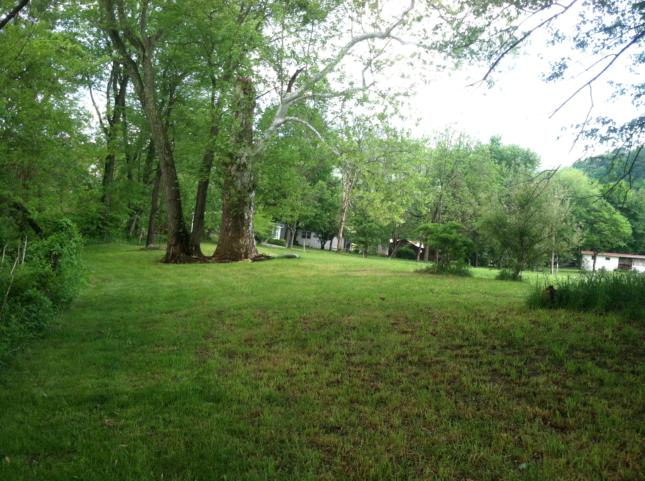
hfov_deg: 52.7
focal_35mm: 35
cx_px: 322
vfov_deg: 40.6
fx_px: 651
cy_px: 240
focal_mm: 3.85
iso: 80
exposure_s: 1/178
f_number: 2.8
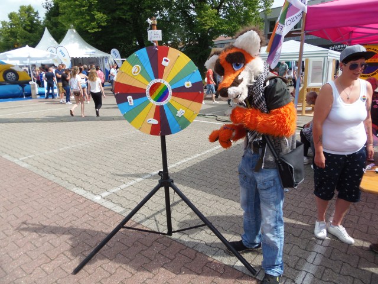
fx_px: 262
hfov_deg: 71.6
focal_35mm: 24
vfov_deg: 56.8
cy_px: 142
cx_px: 189
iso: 64
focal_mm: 4.3
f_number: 2.9
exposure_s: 1/800
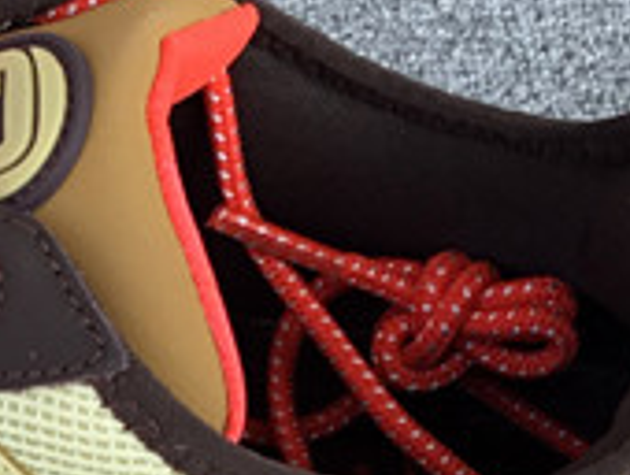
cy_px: 584
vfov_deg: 9.0
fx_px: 2989
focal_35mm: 164
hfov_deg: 11.7
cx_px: -174
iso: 25
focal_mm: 3.3
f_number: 2.4
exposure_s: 1/106
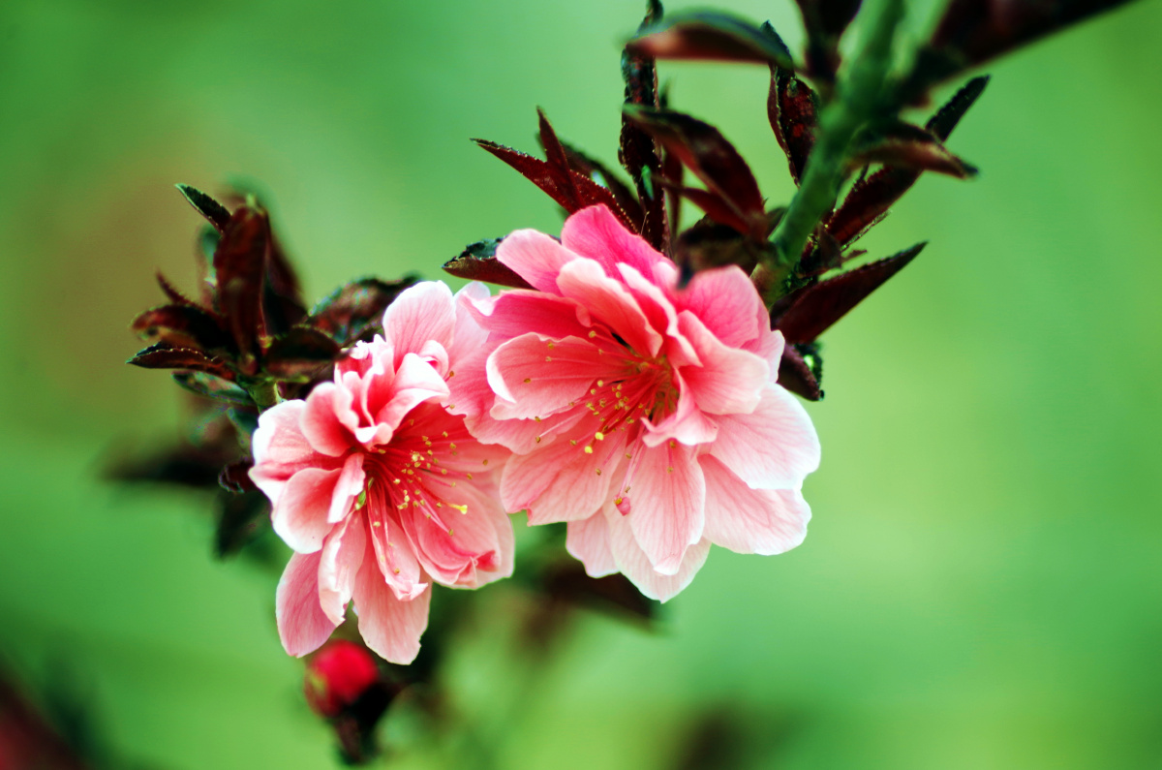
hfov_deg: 6.6
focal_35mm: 315
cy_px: 385
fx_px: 10147
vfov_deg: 4.3
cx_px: 581
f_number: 5.6
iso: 100
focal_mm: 210
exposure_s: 1/125
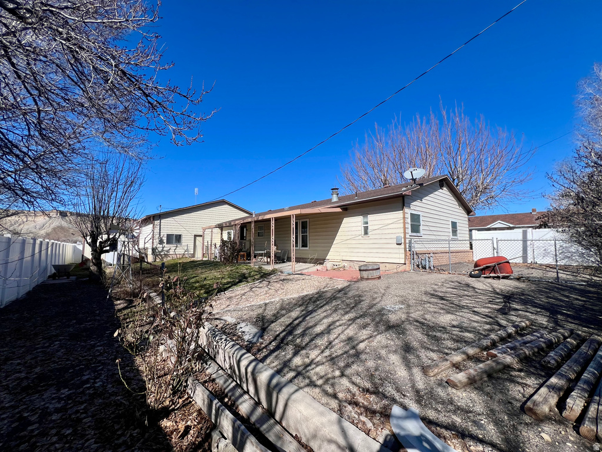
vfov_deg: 89.9
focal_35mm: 13
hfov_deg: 106.2
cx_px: 301
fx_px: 226
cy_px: 226
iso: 32
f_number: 1.8
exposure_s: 1/2320
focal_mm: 1.57
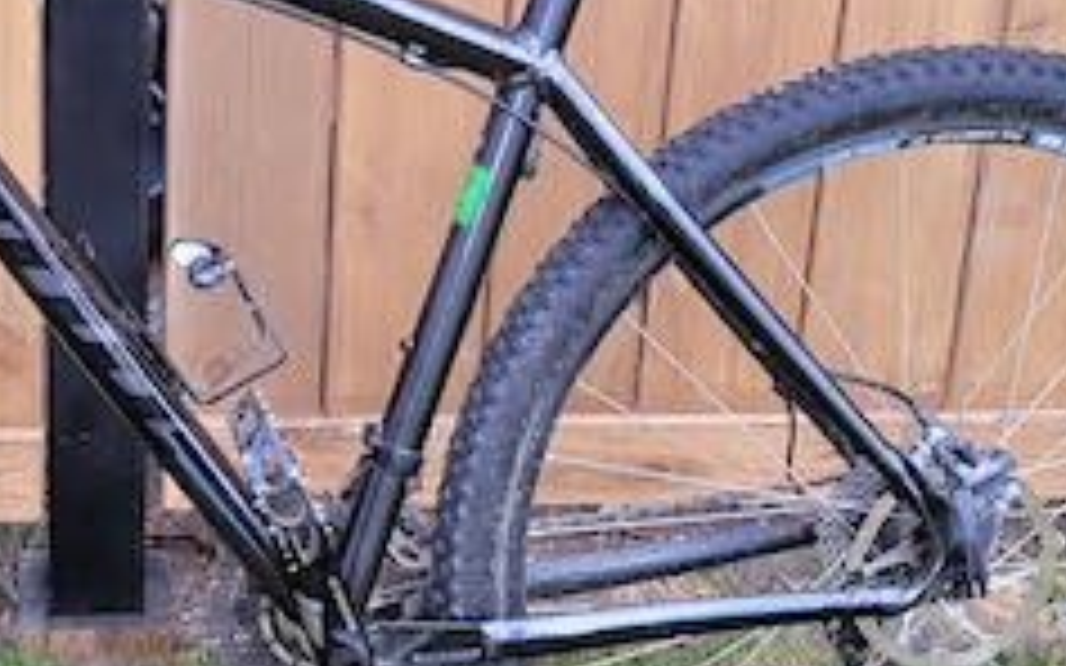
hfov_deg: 22.1
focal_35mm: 93
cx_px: 238
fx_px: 2701
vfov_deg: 14.0
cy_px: 436
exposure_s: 1/170
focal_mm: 5.4
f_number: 1.8
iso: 40
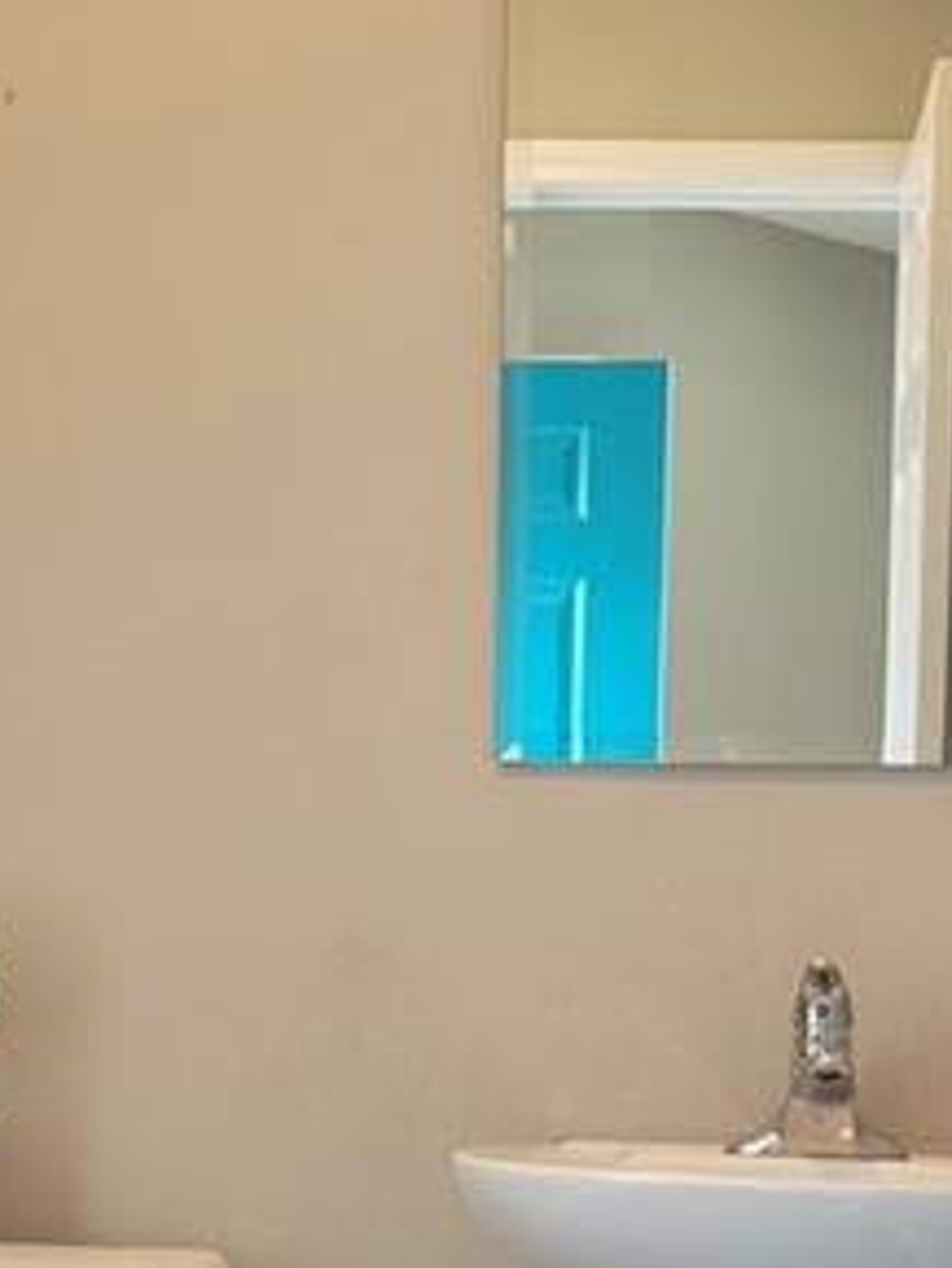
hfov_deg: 21.3
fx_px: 2528
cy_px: 1088
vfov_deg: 27.4
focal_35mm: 69
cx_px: 509
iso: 250
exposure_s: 1/60.2
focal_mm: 5.4
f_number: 1.8
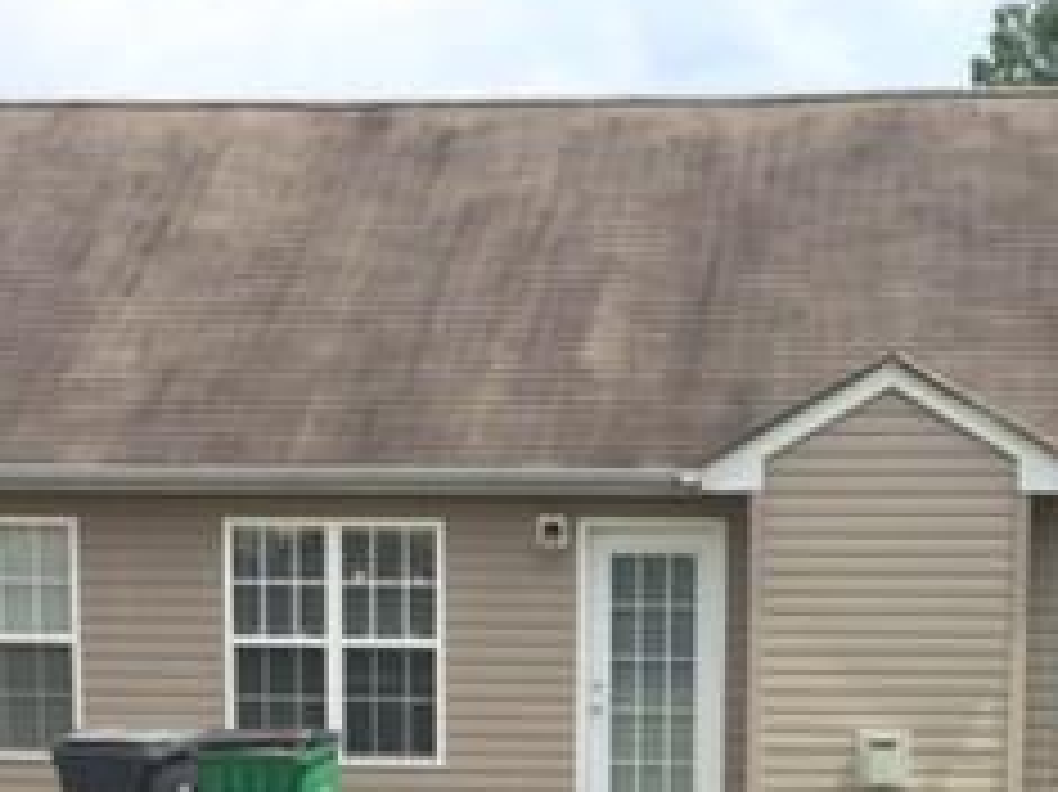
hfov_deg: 24.7
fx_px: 2413
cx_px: 630
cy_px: 873
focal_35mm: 79
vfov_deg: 18.0
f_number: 2.2
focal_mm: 4.15
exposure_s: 1/1582
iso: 32
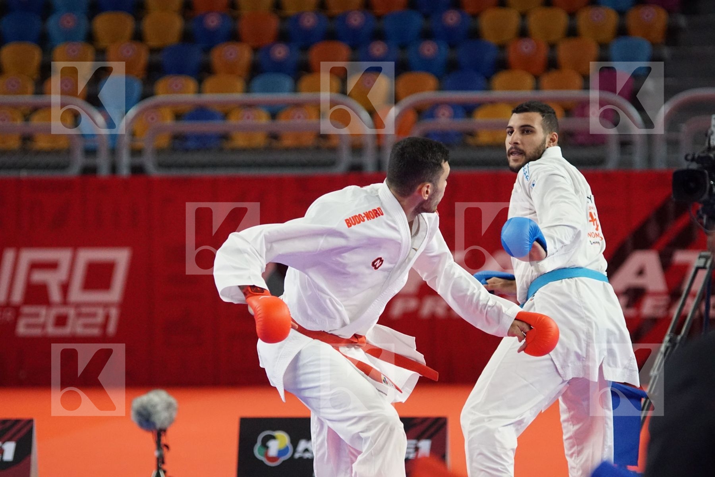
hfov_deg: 9.1
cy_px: 238
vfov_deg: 6.1
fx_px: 4468
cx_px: 358
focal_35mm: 225
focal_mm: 150
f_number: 2.8
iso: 3200
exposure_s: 1/2000
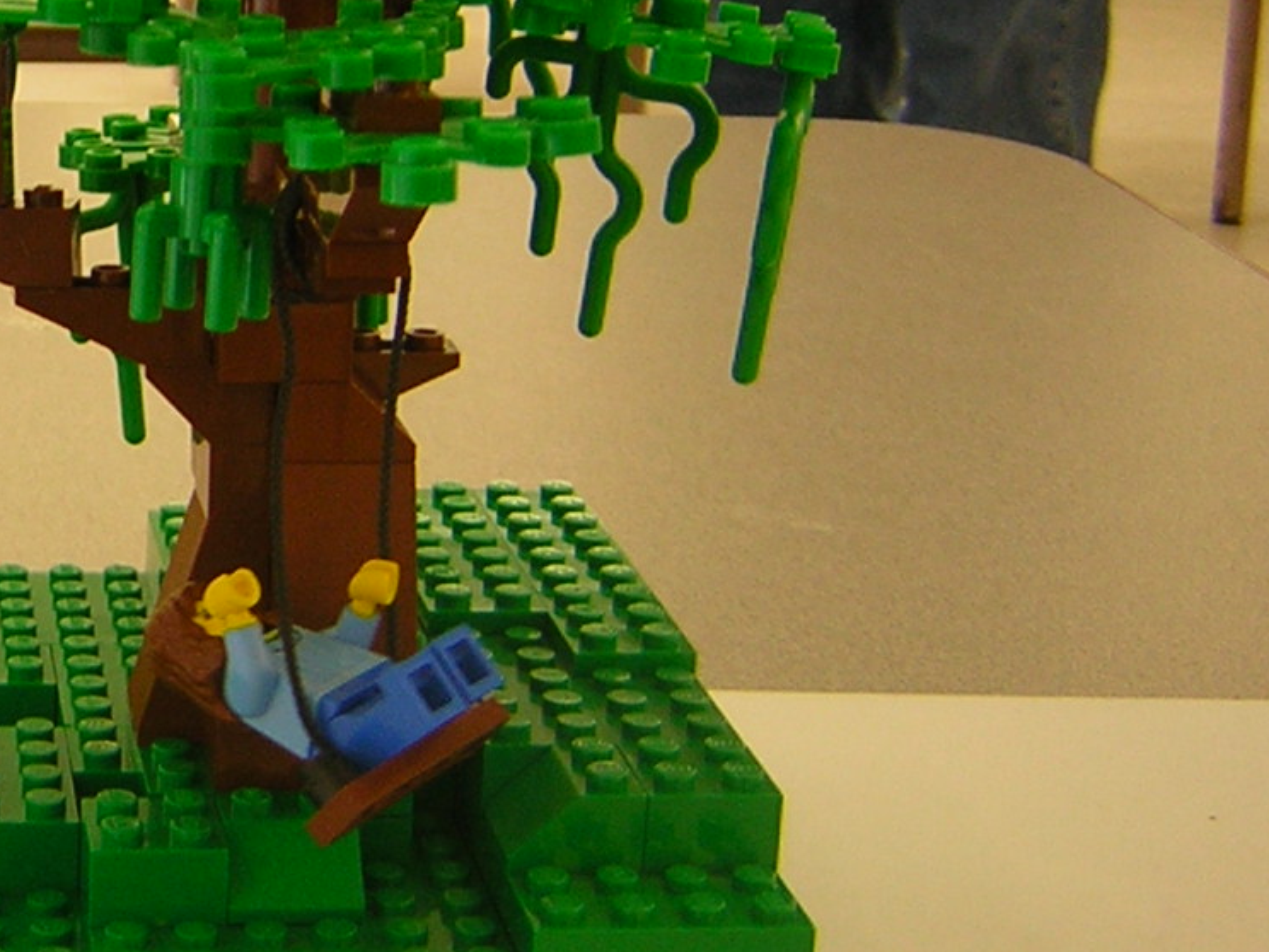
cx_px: 19
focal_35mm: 86
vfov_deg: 17.1
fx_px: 3153
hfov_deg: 22.0
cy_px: 300
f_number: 2.7
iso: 50
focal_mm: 5.2
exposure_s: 1/6.1
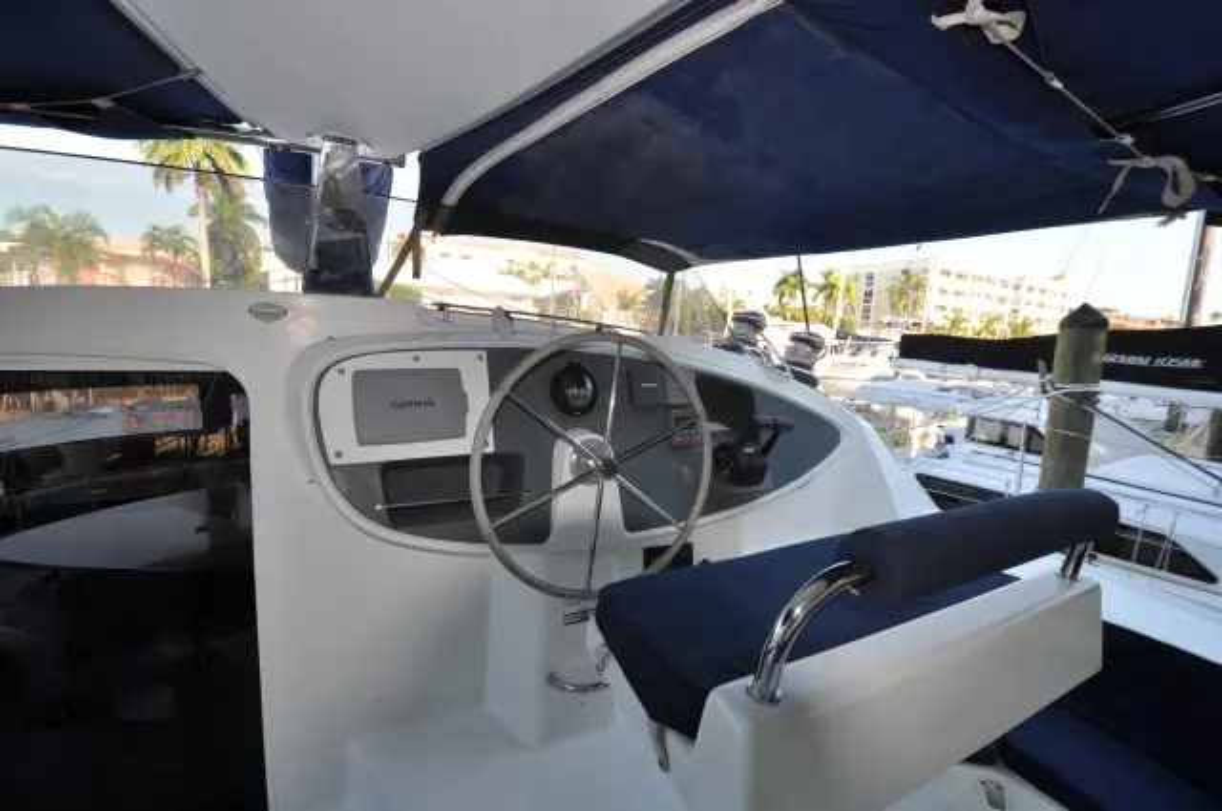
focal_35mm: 15
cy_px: 406
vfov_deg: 77.2
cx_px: 611
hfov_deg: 100.5
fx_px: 509
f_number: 5.6
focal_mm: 10
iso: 200
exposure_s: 1/200
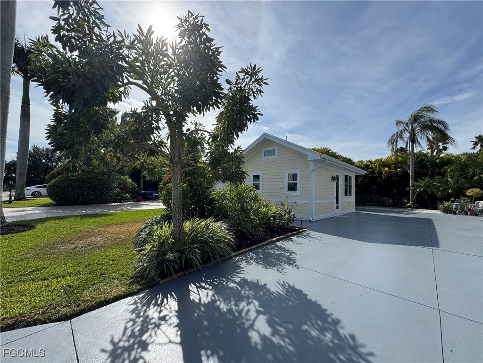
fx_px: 195
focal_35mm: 14
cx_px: 242
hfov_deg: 102.1
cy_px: 182
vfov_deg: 85.7
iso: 50
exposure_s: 1/1976
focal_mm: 2.22
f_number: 2.2
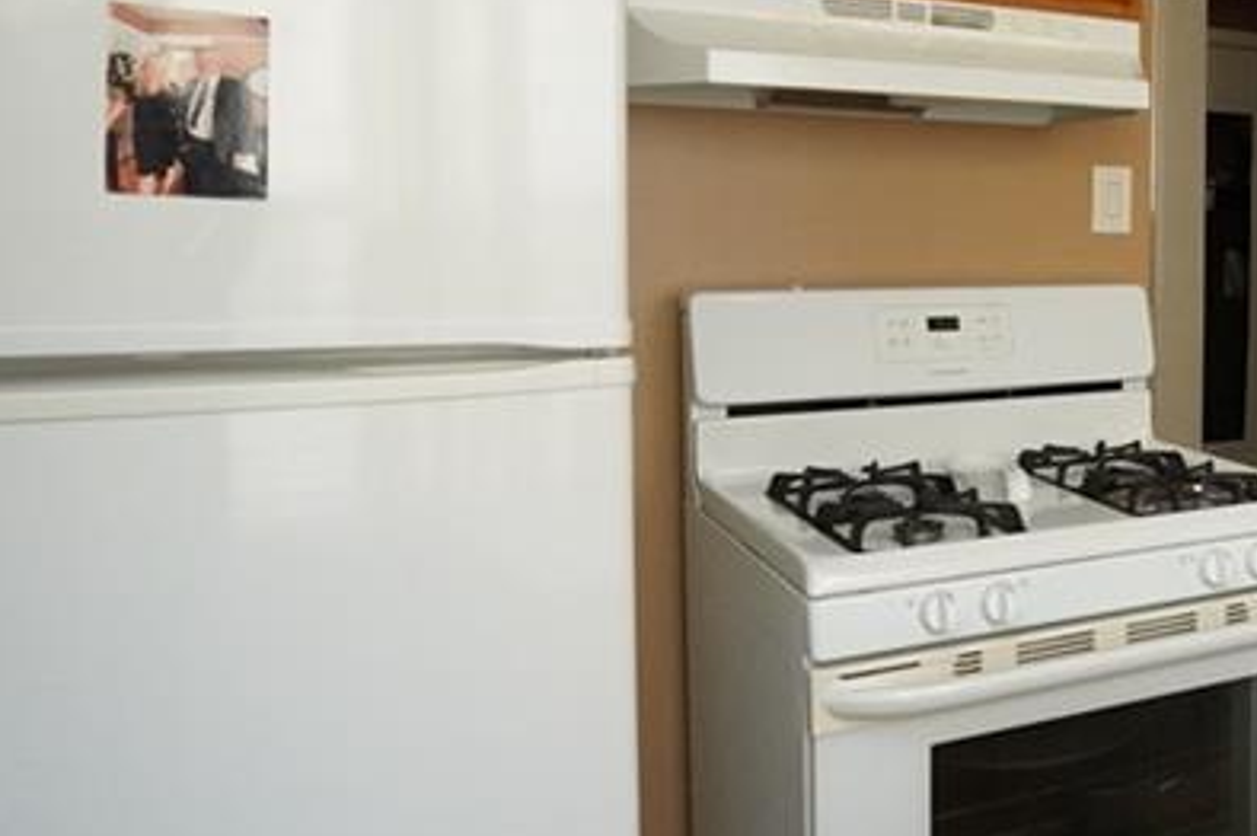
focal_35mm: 39
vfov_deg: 33.9
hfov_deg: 41.5
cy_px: 303
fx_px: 1361
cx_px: 1318
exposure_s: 1/125
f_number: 4.5
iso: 2500
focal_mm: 10
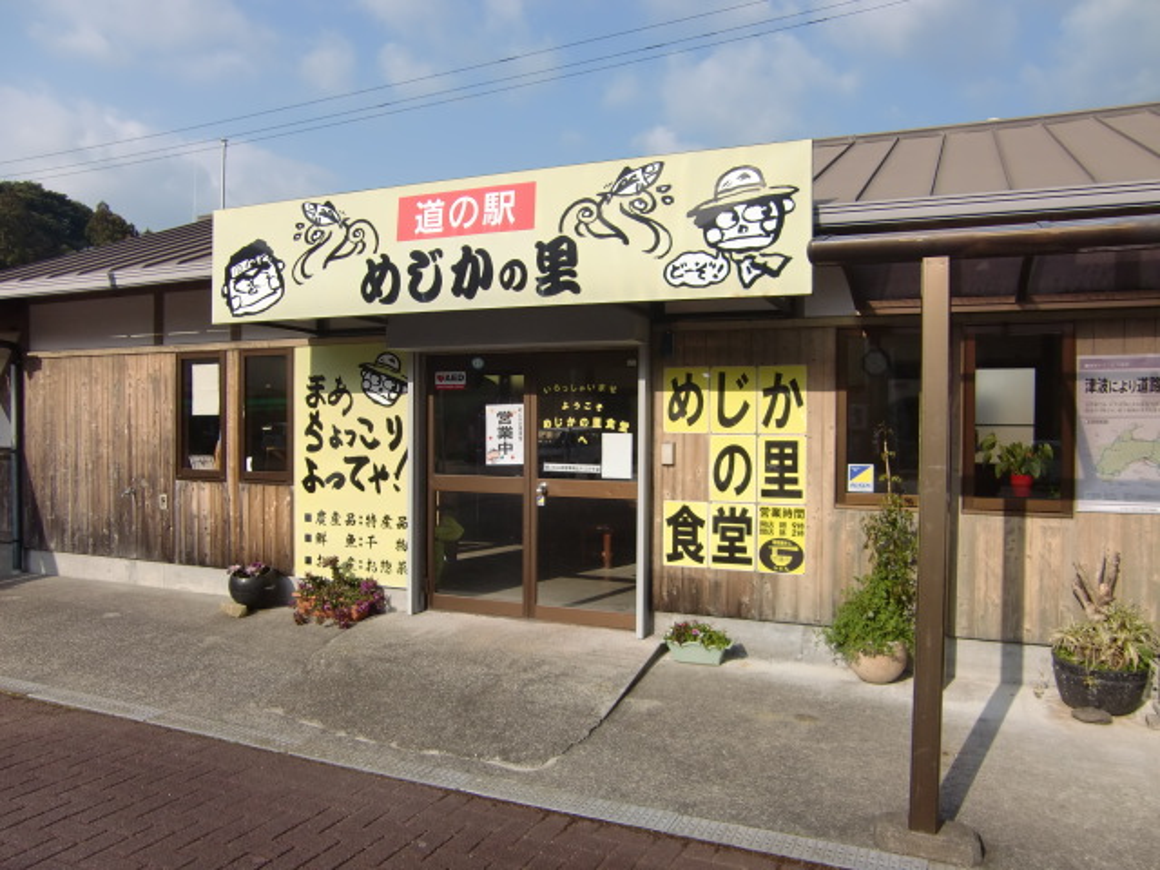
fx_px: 938
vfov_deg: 49.7
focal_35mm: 28
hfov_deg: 63.4
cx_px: 580
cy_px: 435
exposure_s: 1/250
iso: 64
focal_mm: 4.9
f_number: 7
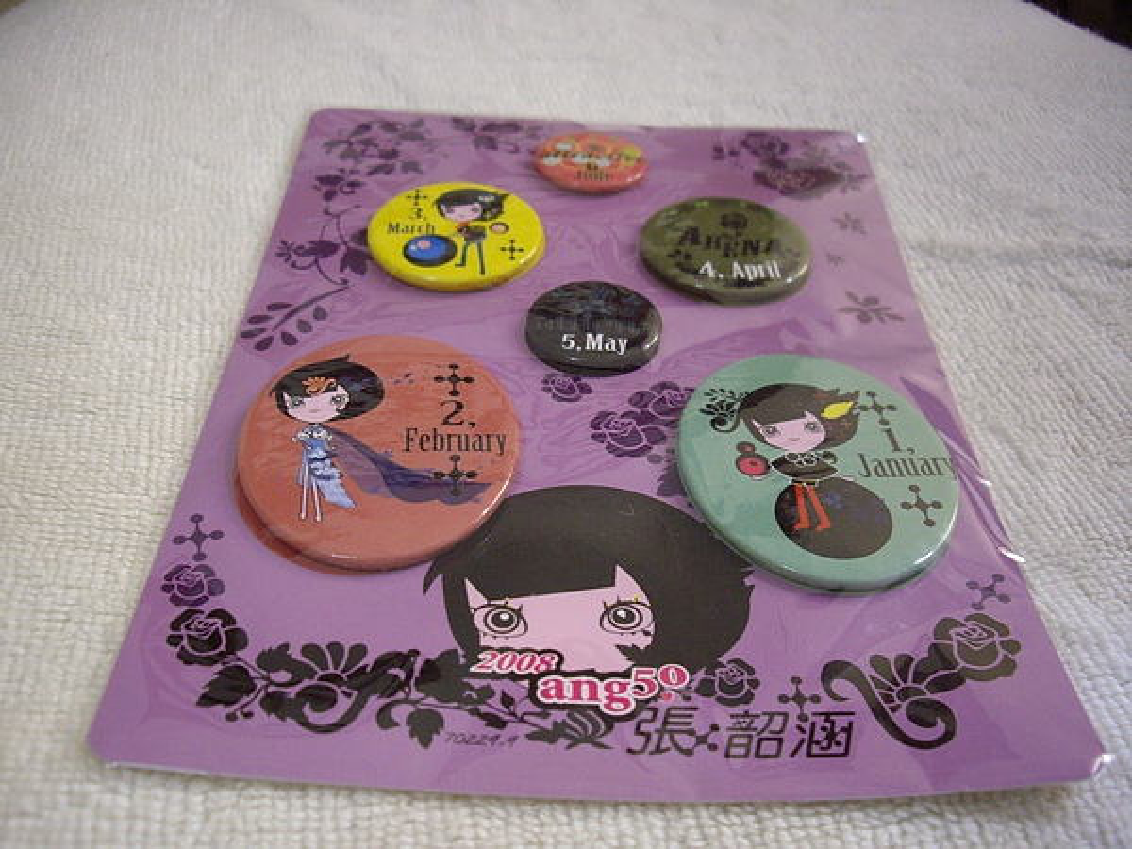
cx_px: 566
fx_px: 1243
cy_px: 424
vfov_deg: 37.7
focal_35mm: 38
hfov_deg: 49.0
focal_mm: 7.9
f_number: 2.8
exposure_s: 1/40
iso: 400
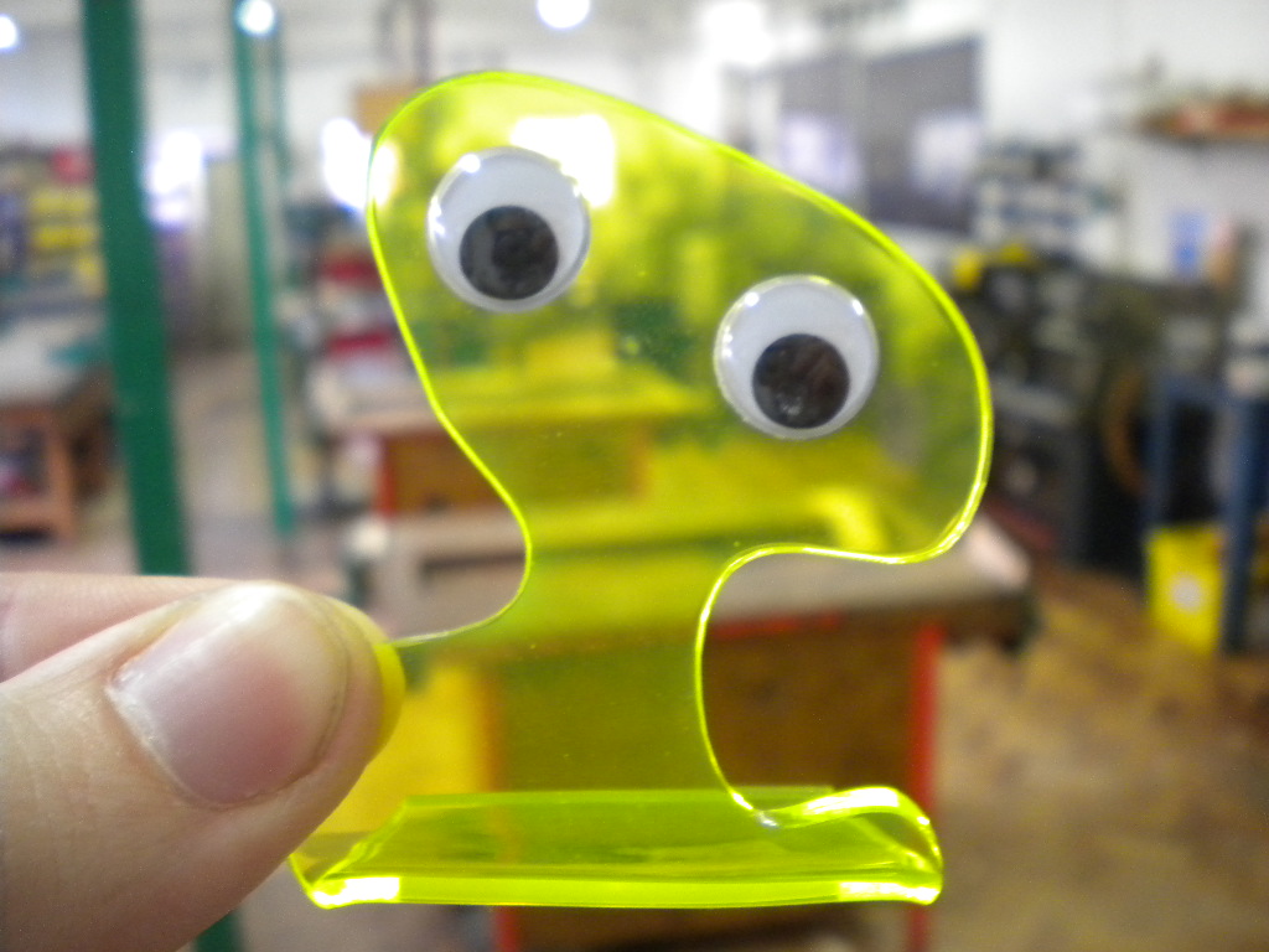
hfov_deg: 52.6
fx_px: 1283
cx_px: 634
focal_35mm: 35
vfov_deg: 40.7
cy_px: 476
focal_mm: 6.3
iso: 400
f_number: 3.1
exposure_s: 1/33.4
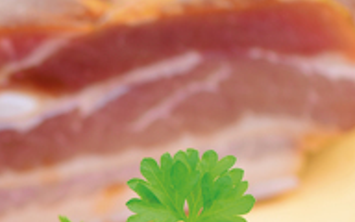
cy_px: 316
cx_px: -287
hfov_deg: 4.7
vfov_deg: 2.9
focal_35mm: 445
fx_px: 4305
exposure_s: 1/100
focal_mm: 105
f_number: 4
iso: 100
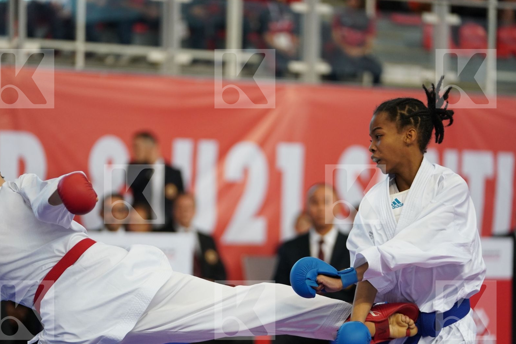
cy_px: 194
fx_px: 2479
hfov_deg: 11.9
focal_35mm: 173
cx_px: 245
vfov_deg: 7.9
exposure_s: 1/1000
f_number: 2.8
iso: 2500
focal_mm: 152
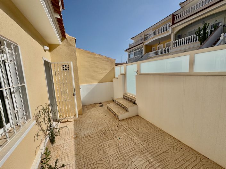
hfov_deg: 102.1
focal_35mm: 14
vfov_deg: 85.6
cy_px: 84
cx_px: 113
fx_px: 91
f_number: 2.2
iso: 40
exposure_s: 1/3906
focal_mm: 2.22
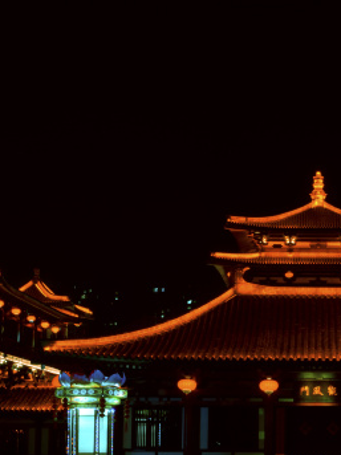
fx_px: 973
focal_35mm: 74
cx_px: 326
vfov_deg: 26.0
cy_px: 345
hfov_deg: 19.4
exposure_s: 30
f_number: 22
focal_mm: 22
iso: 100
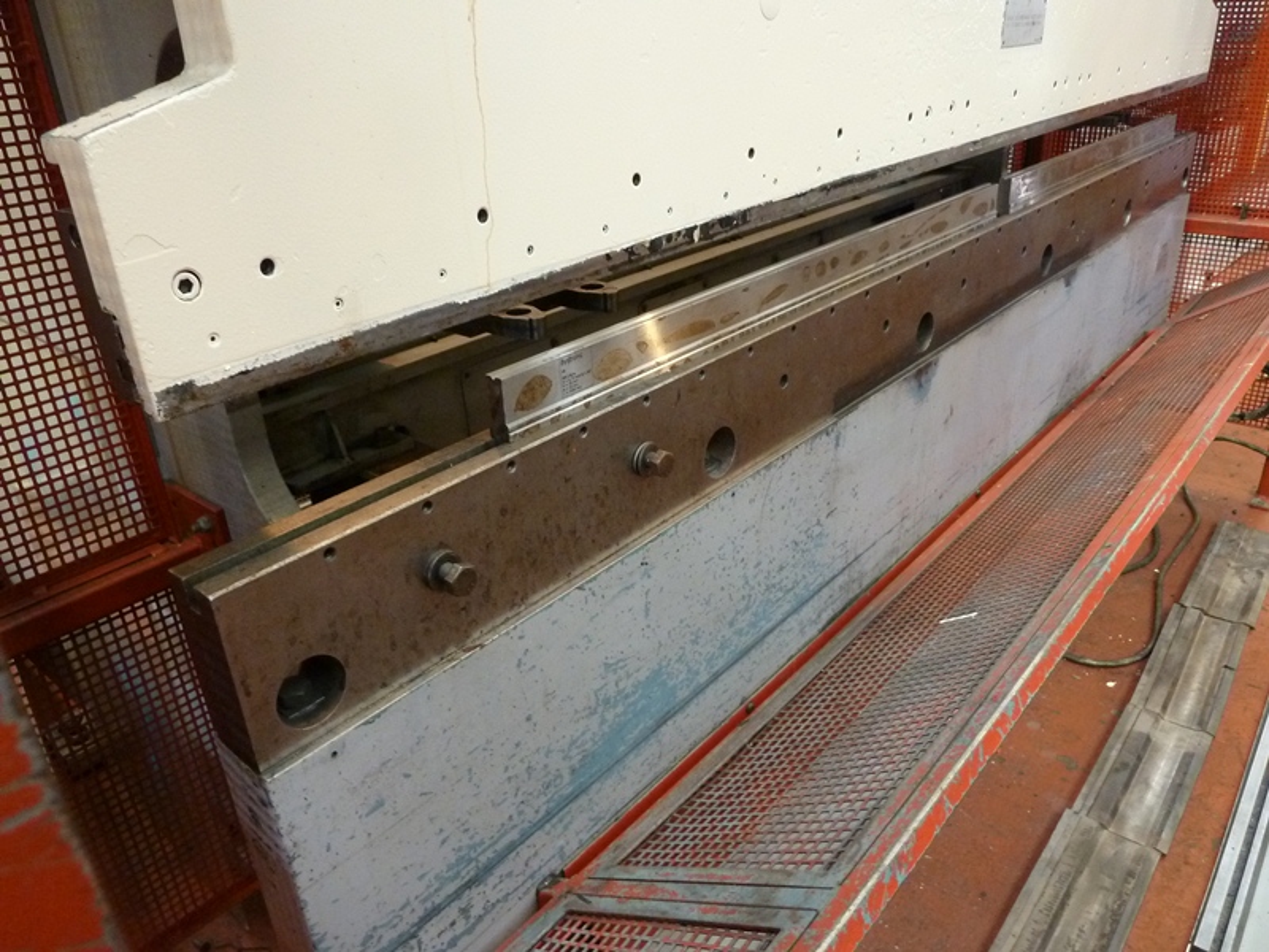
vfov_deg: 54.9
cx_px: 634
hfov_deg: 69.4
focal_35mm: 25
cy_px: 476
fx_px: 916
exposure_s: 1/15
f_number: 3.3
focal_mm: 4.1
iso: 400
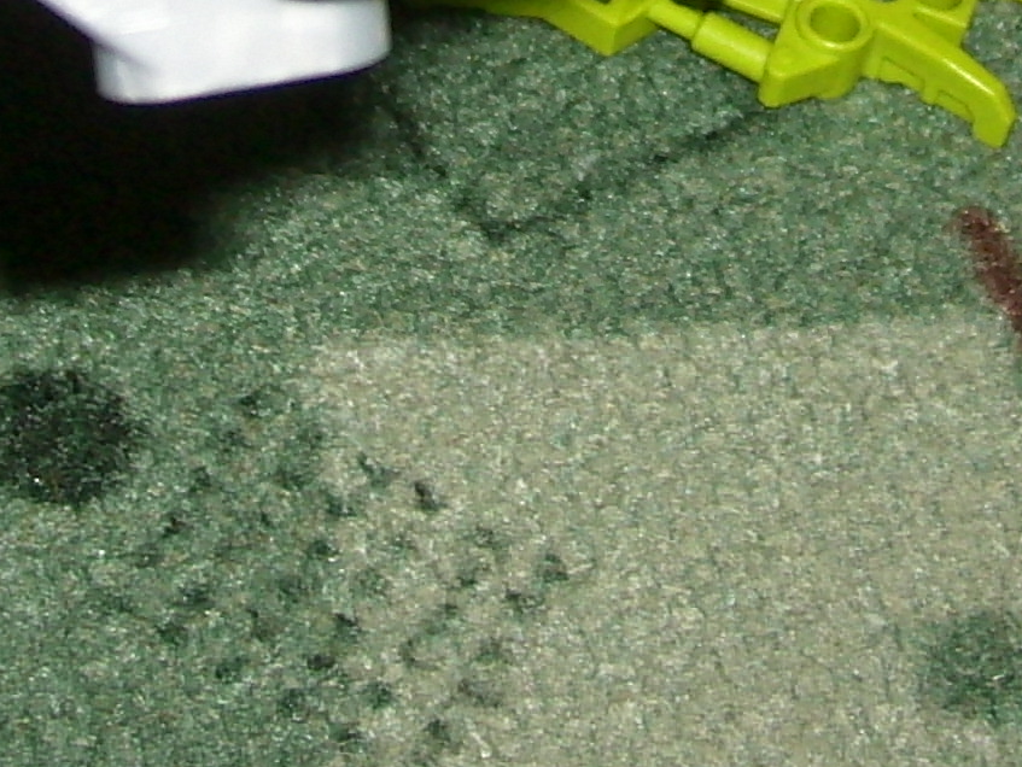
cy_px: -328
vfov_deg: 12.3
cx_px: 598
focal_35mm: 116
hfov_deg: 17.0
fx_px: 3426
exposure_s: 1/30
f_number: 7.1
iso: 50
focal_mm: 5.99
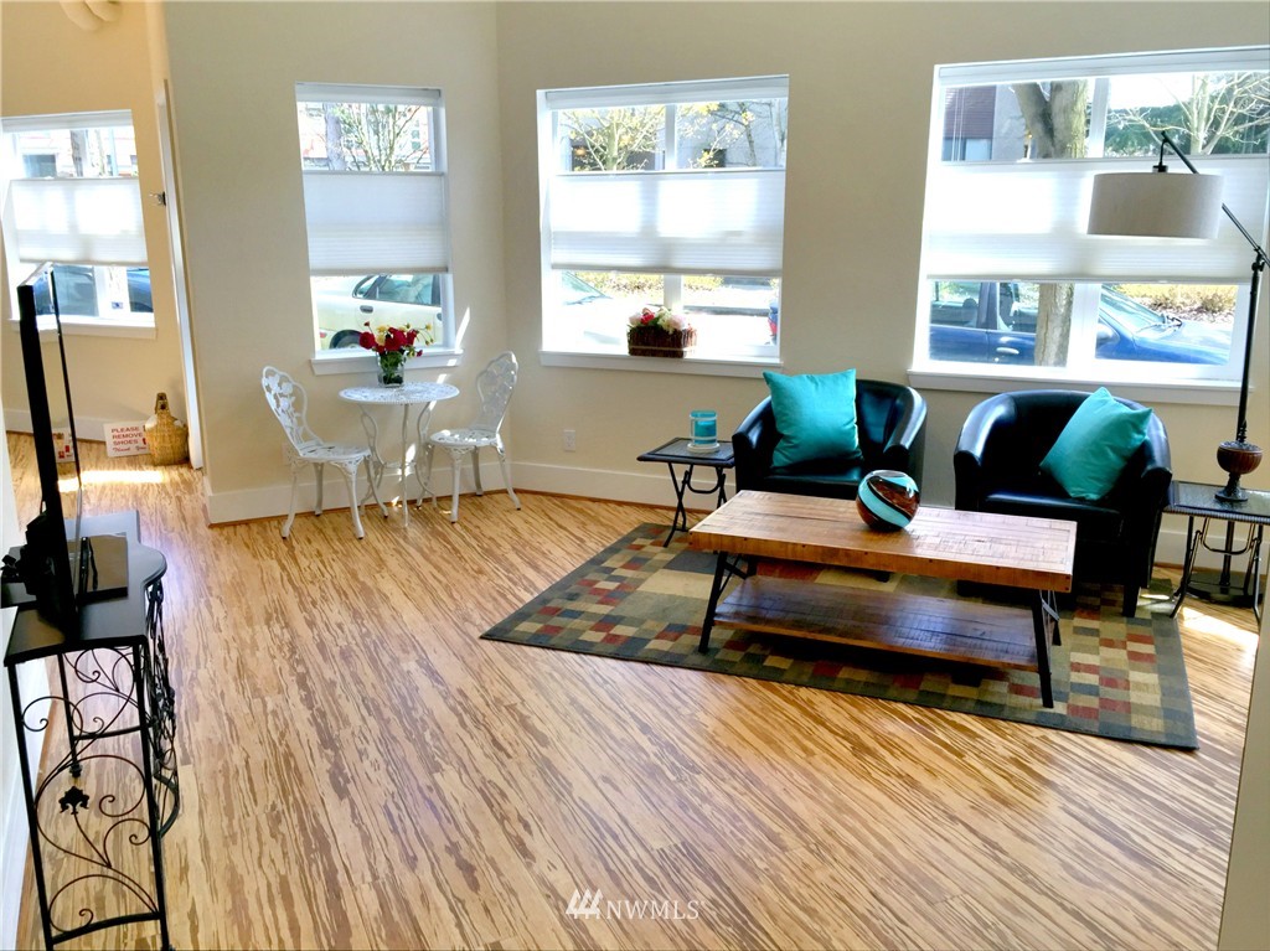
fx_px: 1063
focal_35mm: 29
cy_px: 476
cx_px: 635
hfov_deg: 61.7
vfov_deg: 48.2
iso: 32
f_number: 2.2
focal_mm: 4.15
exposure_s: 1/501
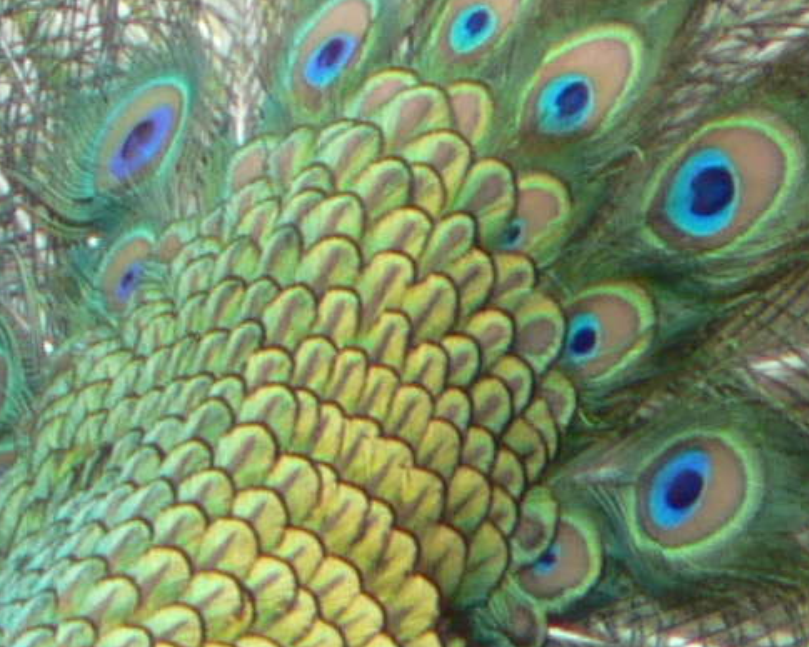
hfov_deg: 0.9
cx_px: -641
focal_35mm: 2225
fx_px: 53274
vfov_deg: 0.7
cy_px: 157
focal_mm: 72
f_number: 3.3
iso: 80
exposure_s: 1/60
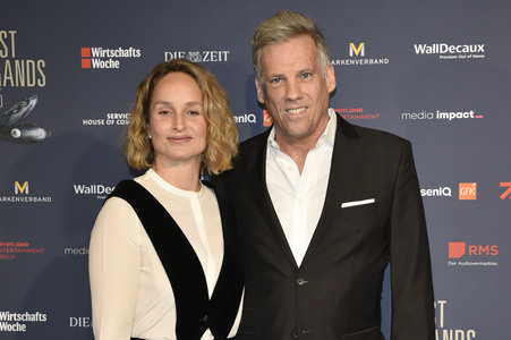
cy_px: 170
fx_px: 879
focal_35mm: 62
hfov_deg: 32.4
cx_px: 256
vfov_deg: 21.9
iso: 1250
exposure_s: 1/250
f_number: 7.1
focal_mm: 62
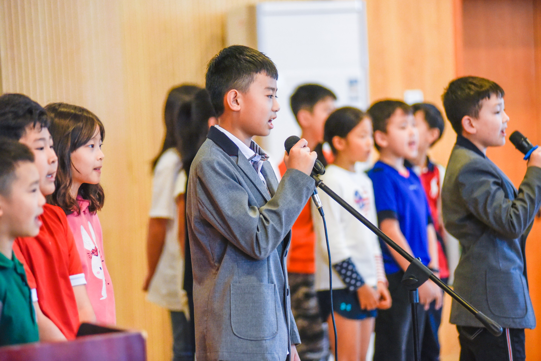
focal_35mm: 135
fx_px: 2028
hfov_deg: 15.2
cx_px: 270
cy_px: 180
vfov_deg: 10.2
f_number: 2.8
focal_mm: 135
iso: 2500
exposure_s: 1/250
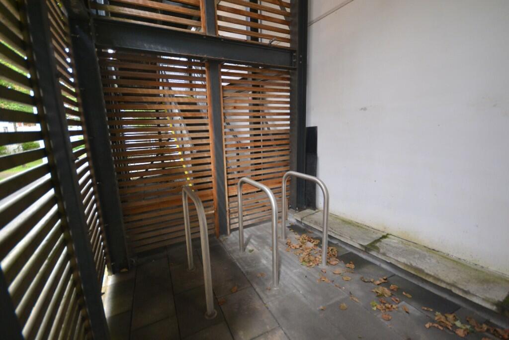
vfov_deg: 77.3
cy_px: 170
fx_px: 212
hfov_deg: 100.4
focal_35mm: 15
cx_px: 254
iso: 720
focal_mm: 10
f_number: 4
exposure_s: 1/60
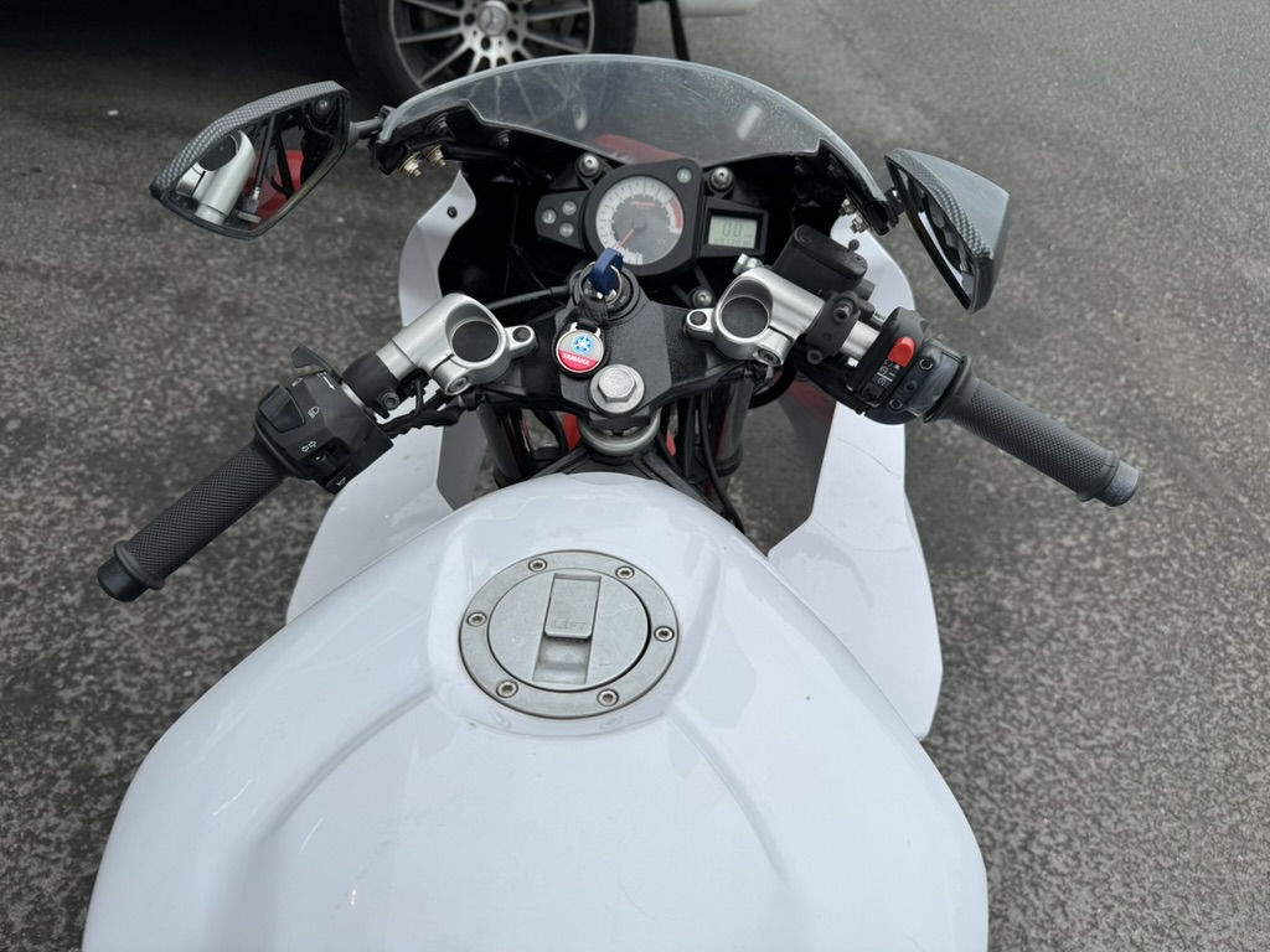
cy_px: 476
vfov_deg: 56.8
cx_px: 635
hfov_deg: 71.6
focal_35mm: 24
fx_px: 881
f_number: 1.78
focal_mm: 6.76
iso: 80
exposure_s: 1/2415
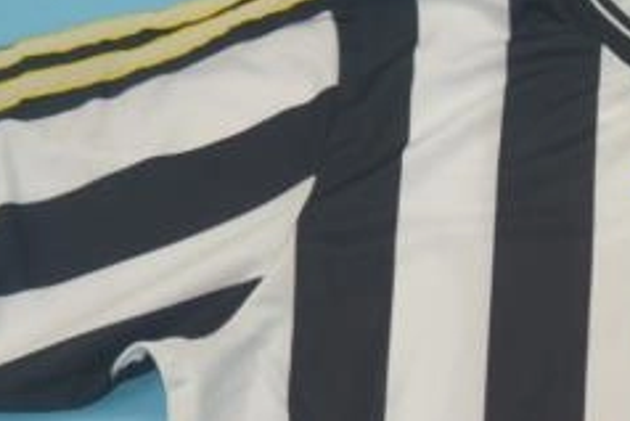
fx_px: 2381
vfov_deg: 9.6
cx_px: 739
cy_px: 731
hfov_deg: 14.6
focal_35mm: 136
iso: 200
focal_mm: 20
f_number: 3.8
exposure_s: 1/160
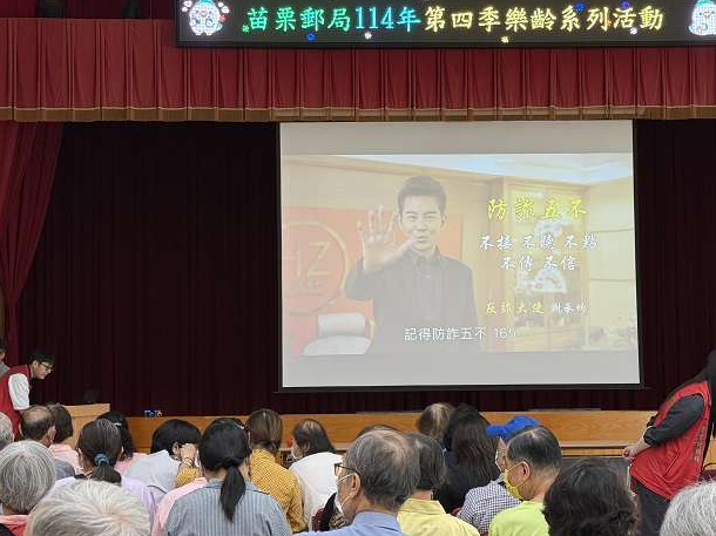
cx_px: 384
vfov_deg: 23.3
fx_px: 1303
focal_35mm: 63
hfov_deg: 30.7
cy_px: 284
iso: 64
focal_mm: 6.76
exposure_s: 1/120
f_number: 1.78
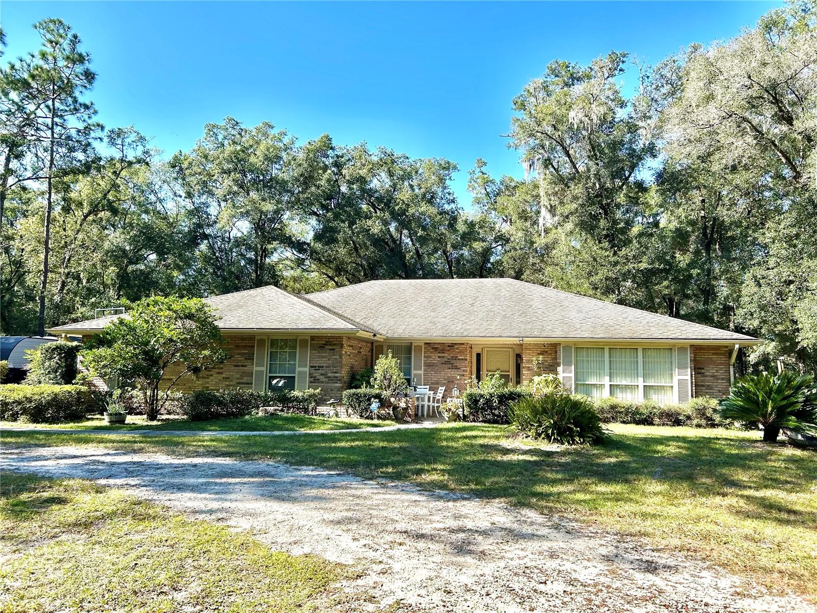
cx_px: 408
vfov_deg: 53.1
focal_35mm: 26
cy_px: 306
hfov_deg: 67.3
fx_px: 614
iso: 50
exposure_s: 1/1724
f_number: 1.5
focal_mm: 5.7
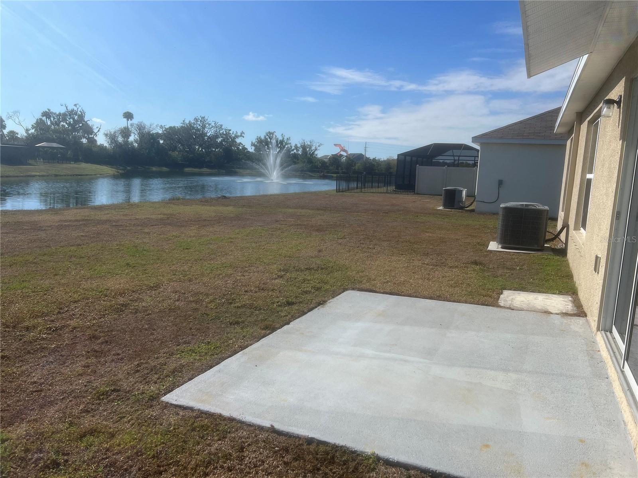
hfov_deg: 67.3
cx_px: 319
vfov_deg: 53.1
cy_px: 239
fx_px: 479
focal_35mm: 26
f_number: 1.5
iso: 50
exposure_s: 1/7463
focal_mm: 5.7
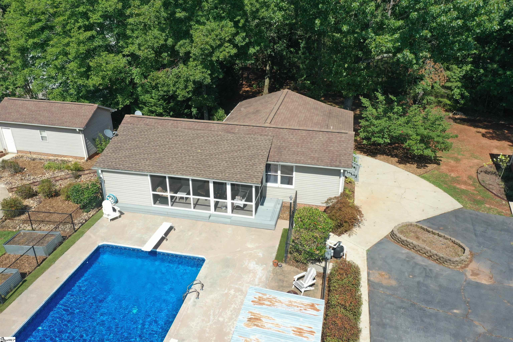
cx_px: 256
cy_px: 171
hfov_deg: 65.5
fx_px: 399
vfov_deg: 46.4
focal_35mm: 28
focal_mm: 10.26
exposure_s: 1/400
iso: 100
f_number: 5.6
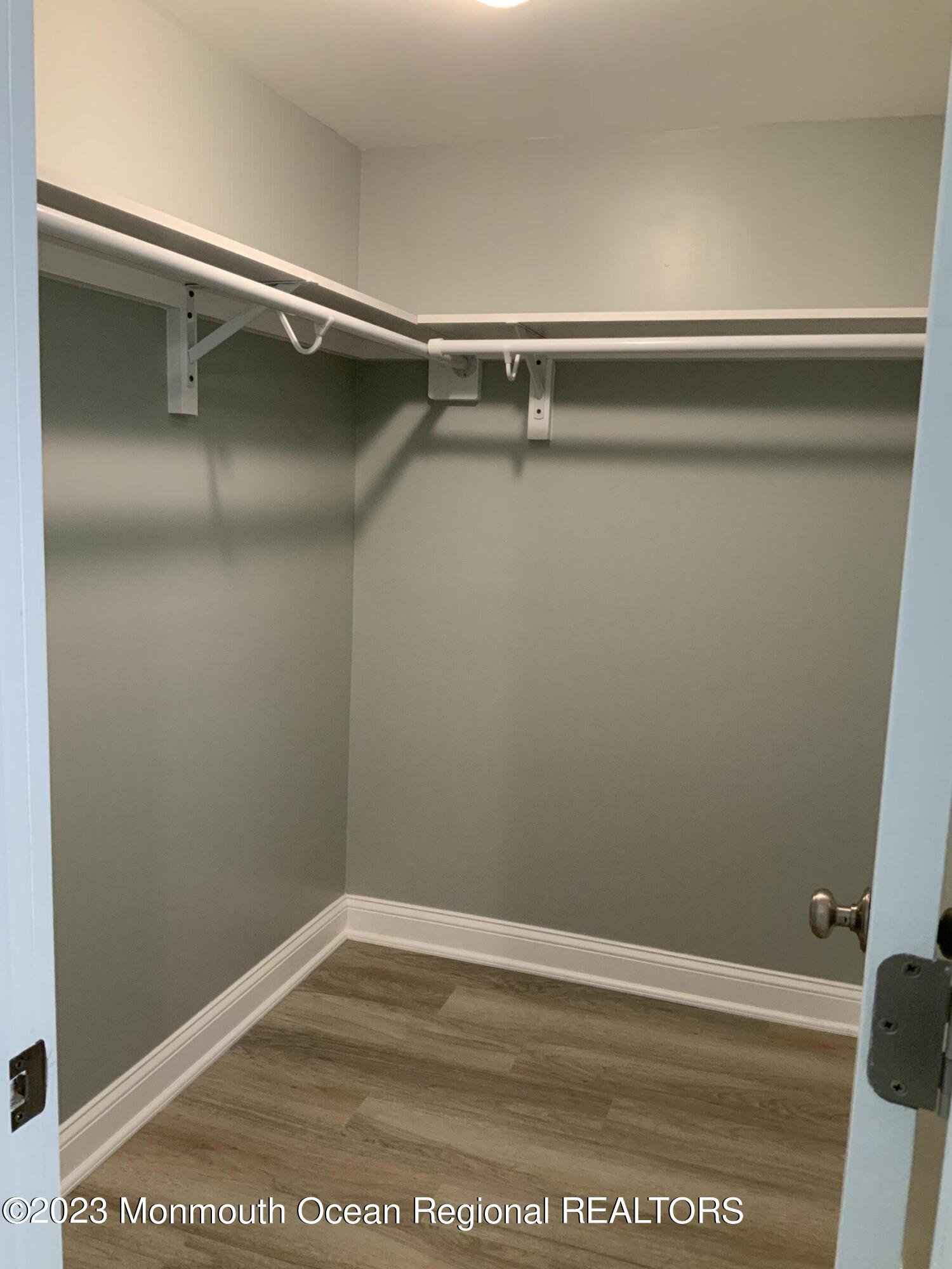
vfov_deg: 61.7
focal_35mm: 29
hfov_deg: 48.2
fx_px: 1063
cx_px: 476
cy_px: 634
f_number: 1.8
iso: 160
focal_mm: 3
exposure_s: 1/60
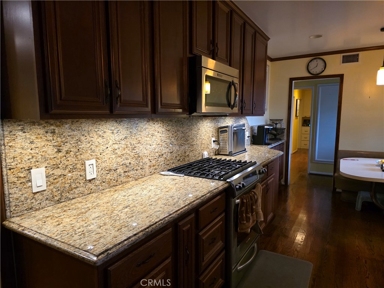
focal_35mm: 23
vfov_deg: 58.9
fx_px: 255
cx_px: 192
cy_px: 144
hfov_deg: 73.9
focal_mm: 6.3
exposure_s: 1/120
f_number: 1.7
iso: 1600
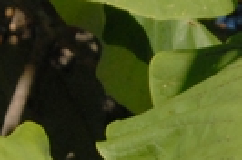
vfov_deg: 2.0
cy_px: 370
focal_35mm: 695
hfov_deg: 3.0
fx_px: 4661
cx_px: 224
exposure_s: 1/350
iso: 400
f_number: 10
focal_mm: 60
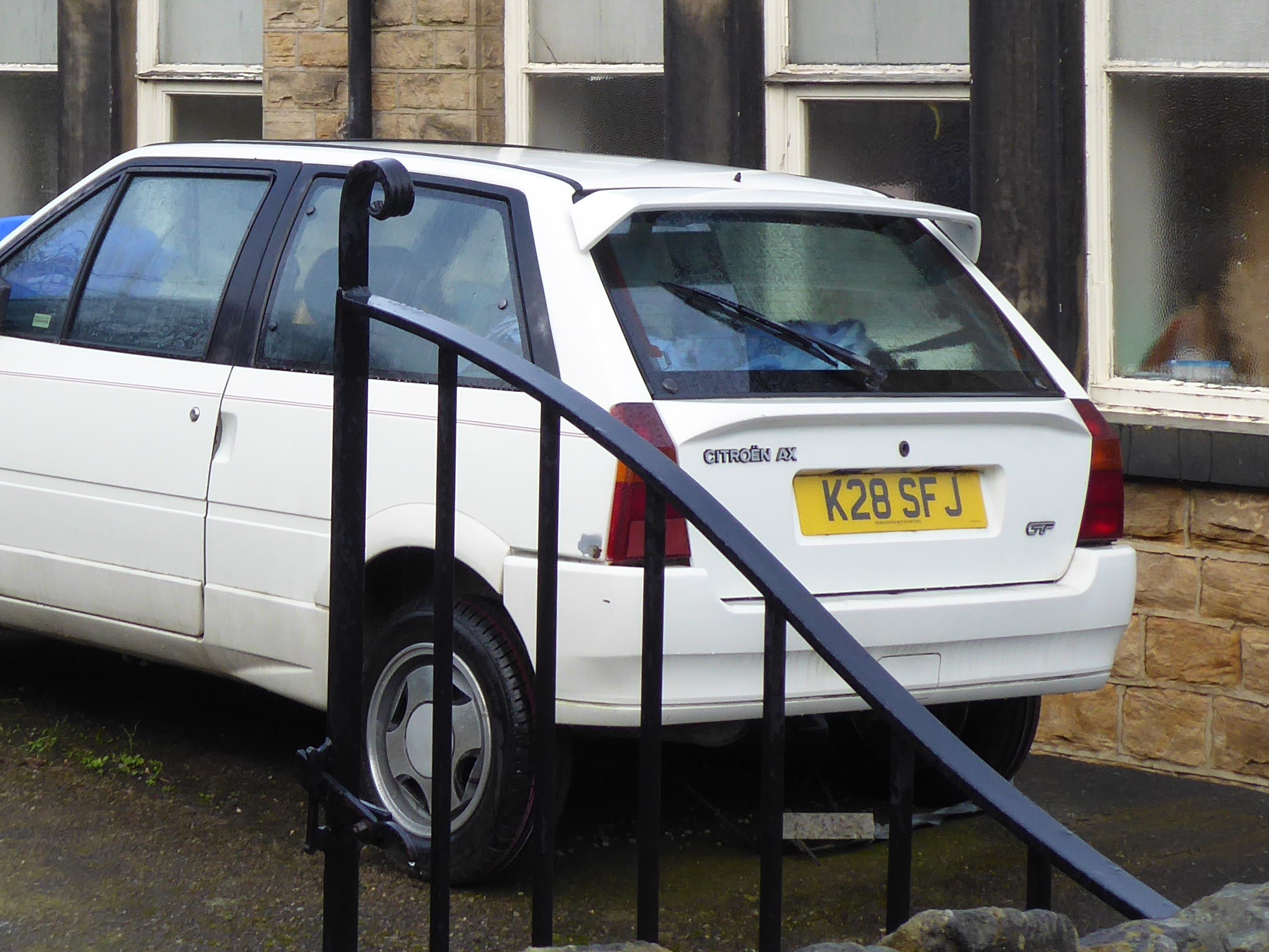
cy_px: 54
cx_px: 487
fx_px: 3923
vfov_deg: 13.7
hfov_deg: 18.4
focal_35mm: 107
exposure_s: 1/125
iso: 100
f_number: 3.9
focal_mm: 7.8
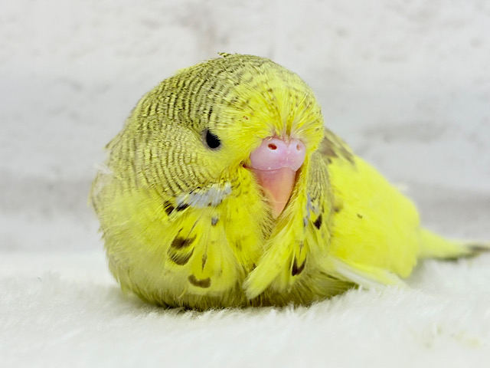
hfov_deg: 36.8
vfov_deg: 28.0
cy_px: 184
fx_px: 736
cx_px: 245
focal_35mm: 52
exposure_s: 1/50
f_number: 1.6
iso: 40
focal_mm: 5.96
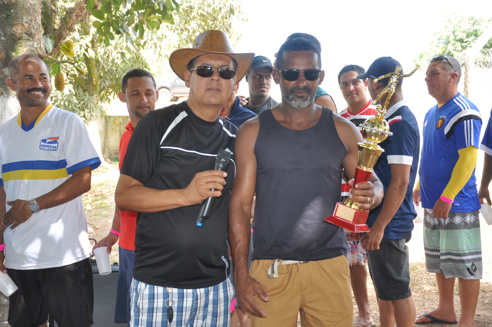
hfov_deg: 38.9
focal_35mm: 51
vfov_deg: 26.4
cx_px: 246
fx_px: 696
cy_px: 164
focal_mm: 34
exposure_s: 1/125
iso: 320
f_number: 4.2
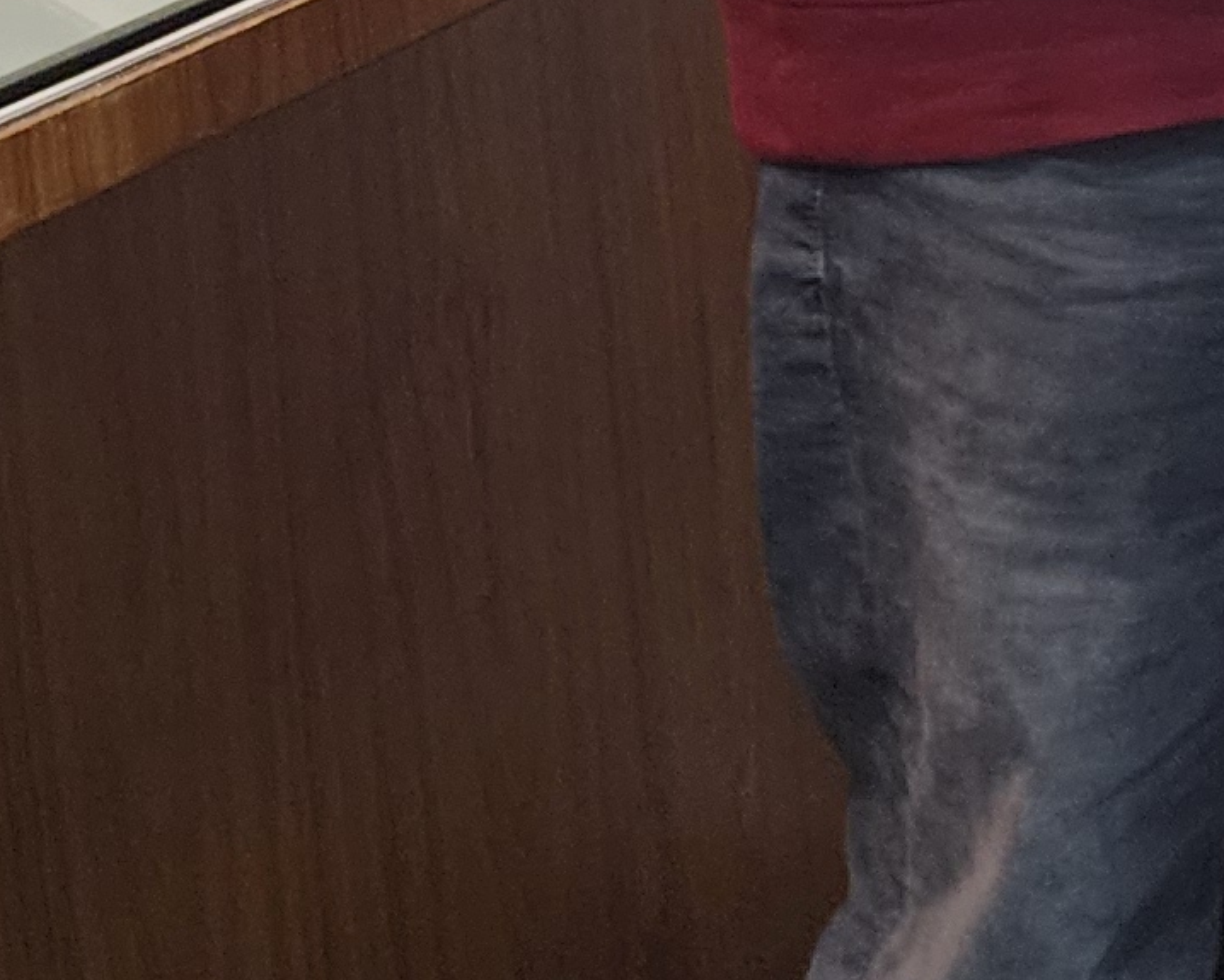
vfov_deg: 11.8
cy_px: -537
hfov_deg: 13.0
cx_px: 2569
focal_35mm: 125
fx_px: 4530
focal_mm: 6.4
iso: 400
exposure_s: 1/100
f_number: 1.8
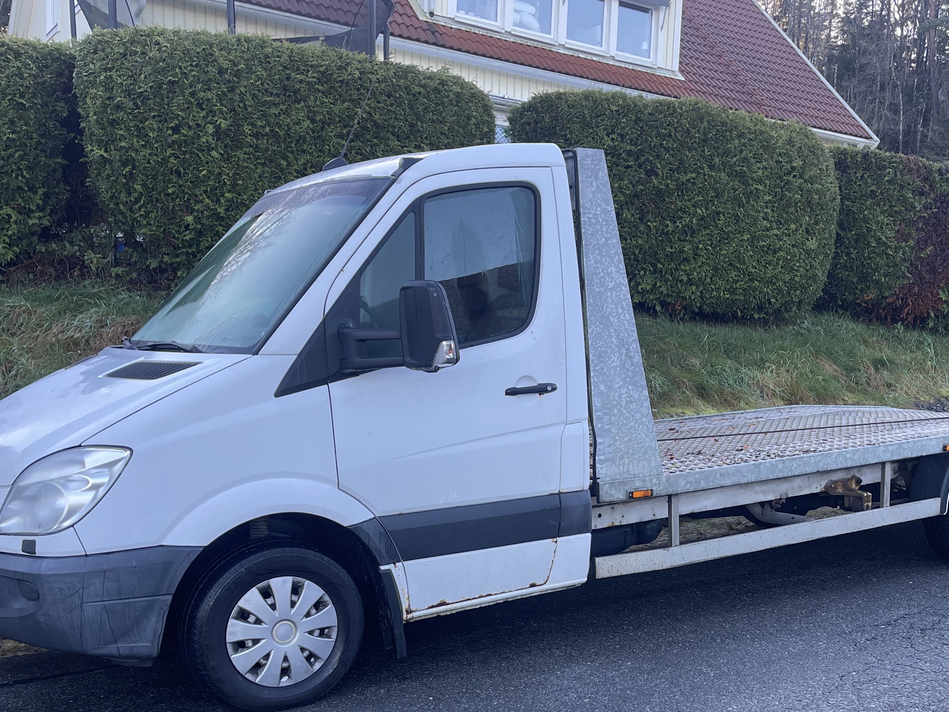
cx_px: 618
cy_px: 533
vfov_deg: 34.4
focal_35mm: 41
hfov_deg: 45.2
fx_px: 1124
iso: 32
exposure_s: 1/192
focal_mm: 5.1
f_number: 1.6
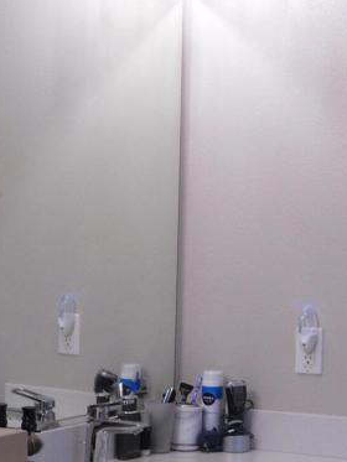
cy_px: 374
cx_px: 25
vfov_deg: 20.2
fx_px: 1282
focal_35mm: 96
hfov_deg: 15.2
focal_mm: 6.3
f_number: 3.5
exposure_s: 1/45
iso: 100
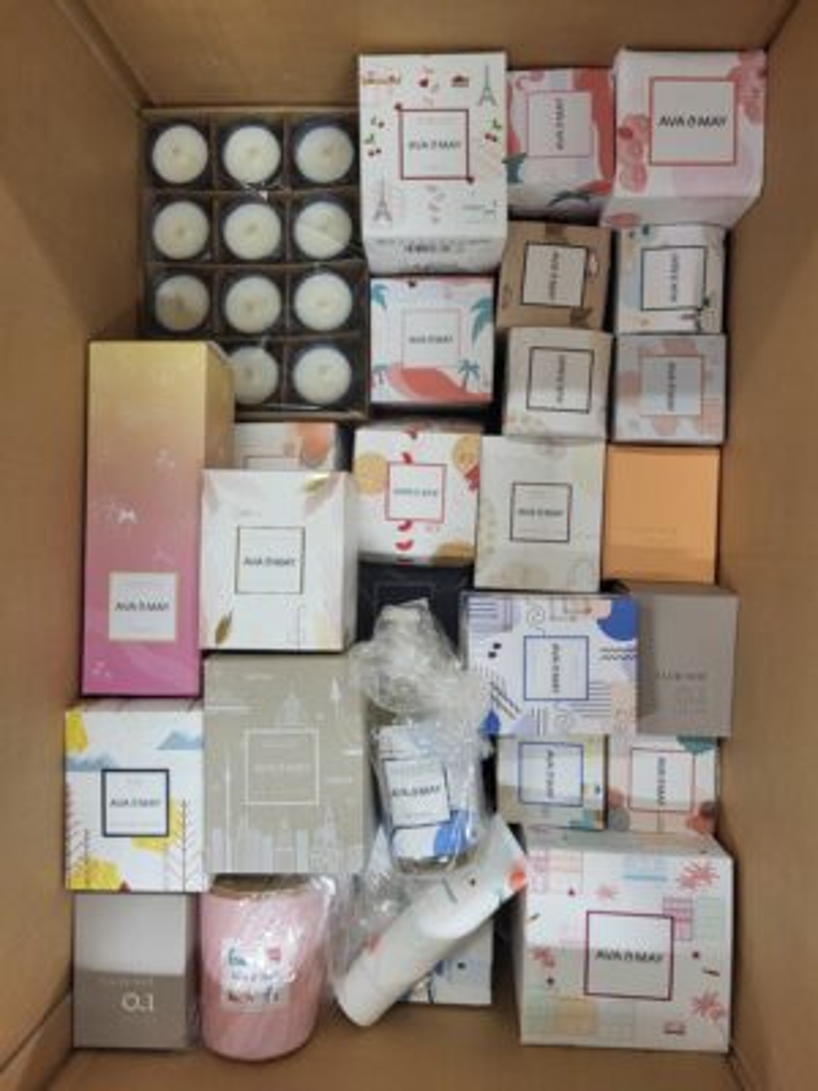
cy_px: 546
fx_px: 819
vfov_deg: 67.3
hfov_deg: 53.1
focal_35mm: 26
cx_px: 409
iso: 160
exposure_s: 1/50
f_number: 1.8
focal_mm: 5.4
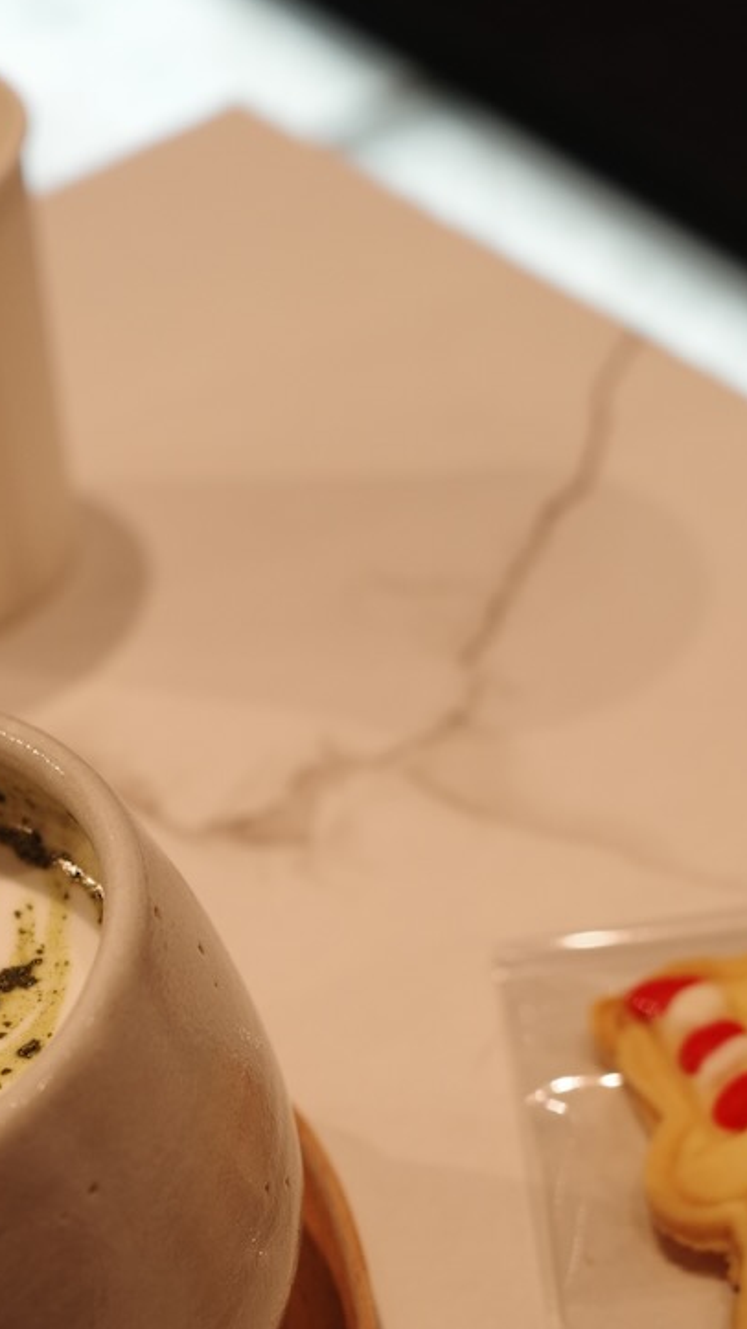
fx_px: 2289
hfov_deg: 18.4
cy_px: 956
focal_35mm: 65
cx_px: 212
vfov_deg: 31.9
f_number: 2.8
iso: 200
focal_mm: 18.3
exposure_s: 1/100
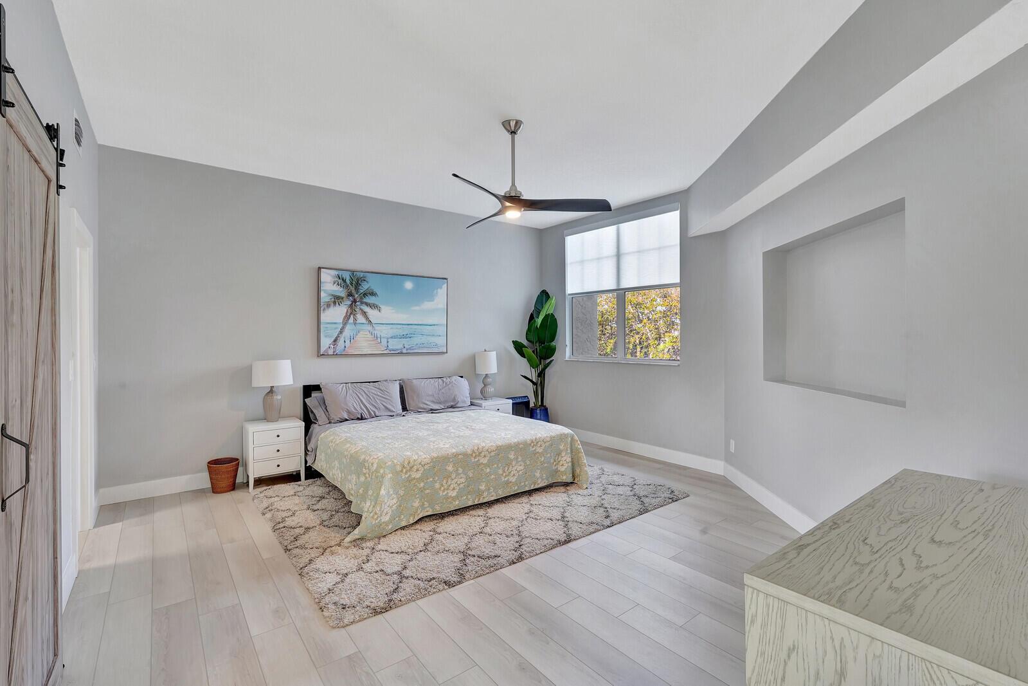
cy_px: 343
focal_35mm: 16
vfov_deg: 73.7
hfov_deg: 96.7
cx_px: 514
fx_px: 457
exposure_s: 1/1.25
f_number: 11
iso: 320
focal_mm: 16
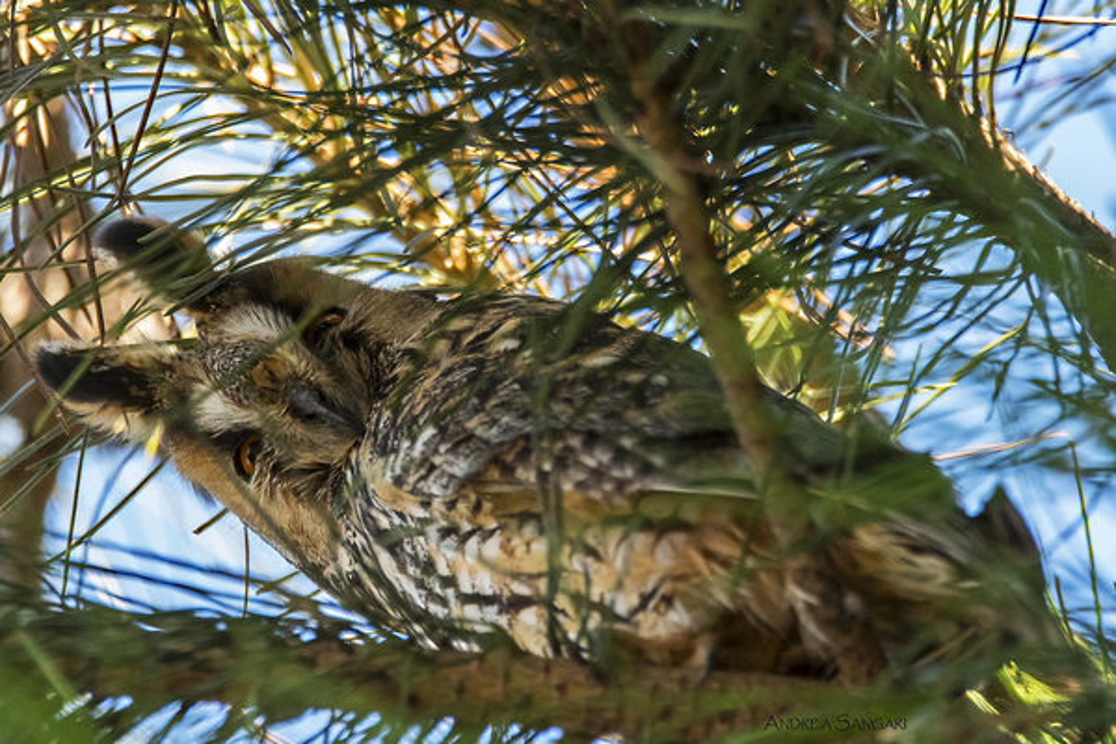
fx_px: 27898
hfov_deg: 2.3
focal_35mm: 900
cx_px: 558
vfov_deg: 1.5
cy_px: 372
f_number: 6.3
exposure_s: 1/500
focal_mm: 600
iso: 4000
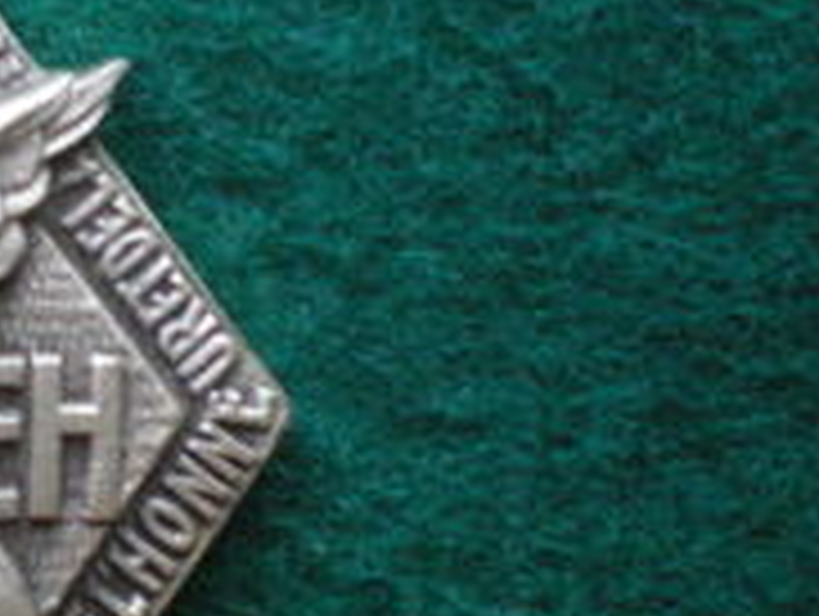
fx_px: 2369
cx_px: -184
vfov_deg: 14.8
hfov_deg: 18.5
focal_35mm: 100
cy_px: 333
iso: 400
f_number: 3.1
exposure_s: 1/15
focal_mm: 6.3
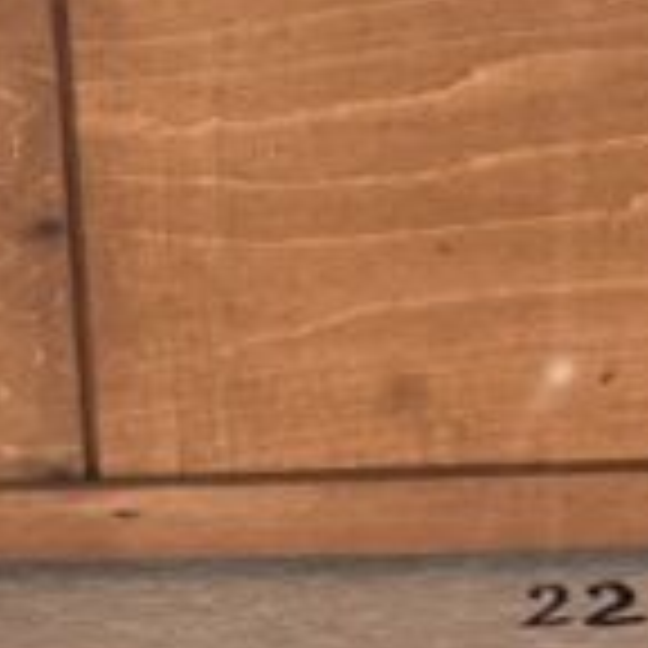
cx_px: -148
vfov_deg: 13.8
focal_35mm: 102
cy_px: 1382
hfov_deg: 16.3
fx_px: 2160
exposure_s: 1/95
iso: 125
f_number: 1.6
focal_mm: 4.2
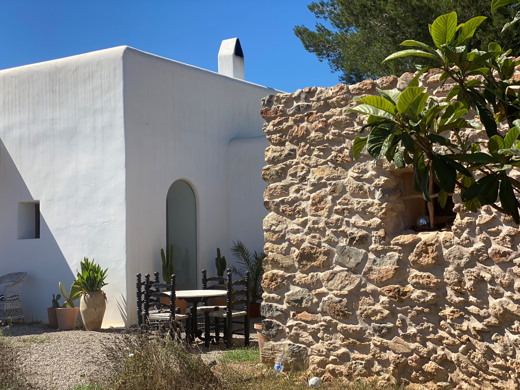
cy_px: 195
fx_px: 781
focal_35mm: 52
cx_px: 260
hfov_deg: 36.8
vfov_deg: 28.0
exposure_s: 1/1712
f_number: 2
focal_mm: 6
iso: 20
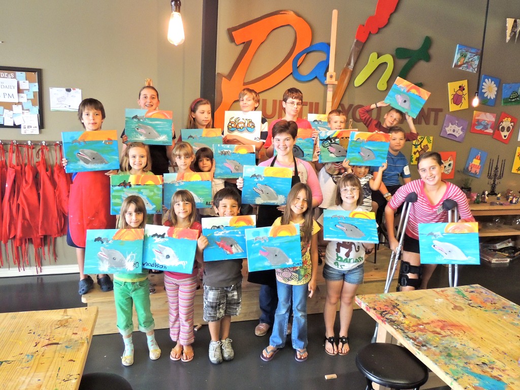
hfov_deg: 71.6
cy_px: 195
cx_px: 260
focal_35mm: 24
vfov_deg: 56.8
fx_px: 361
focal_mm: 4.3
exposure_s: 1/30
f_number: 3
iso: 400
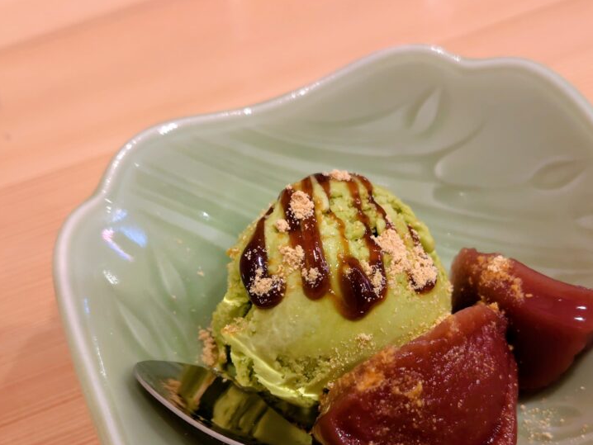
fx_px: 703
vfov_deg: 34.6
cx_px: 349
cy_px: 315
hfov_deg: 45.6
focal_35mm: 41
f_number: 1.9
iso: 354
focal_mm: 5.6
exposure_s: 1/50
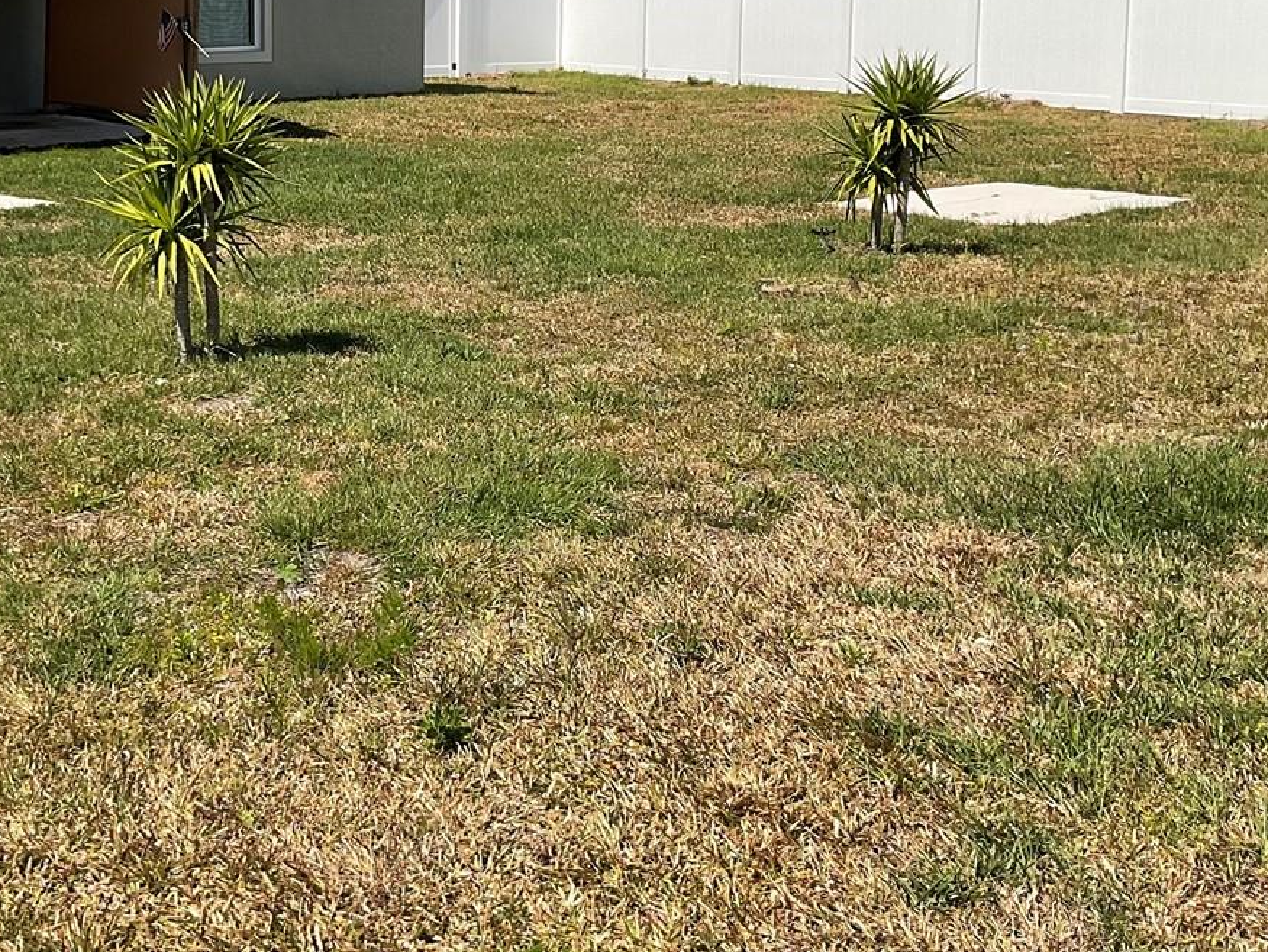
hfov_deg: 35.5
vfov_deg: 27.0
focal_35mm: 53
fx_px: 1942
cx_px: 354
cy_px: 177
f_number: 1.8
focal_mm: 3
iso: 16
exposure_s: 1/2538
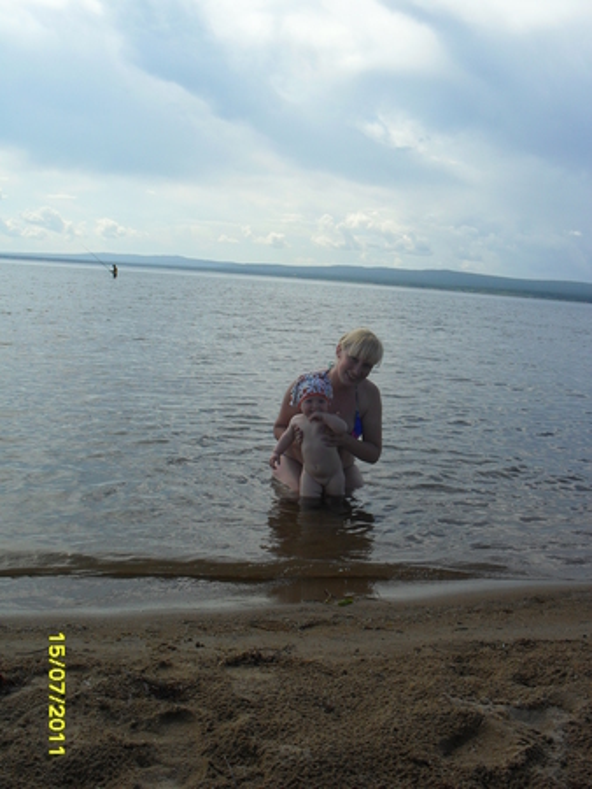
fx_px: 797
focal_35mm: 35
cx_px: 296
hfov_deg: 40.7
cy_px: 394
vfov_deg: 52.6
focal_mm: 6.3
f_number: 8.4
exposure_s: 1/250
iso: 100
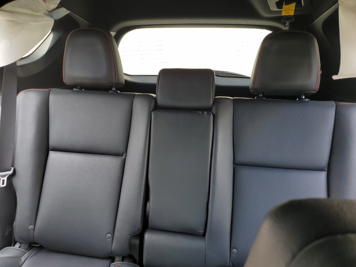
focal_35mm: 26
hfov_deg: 67.3
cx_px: 178
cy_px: 134
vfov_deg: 53.1
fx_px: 267
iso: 50
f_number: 1.5
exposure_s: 1/263
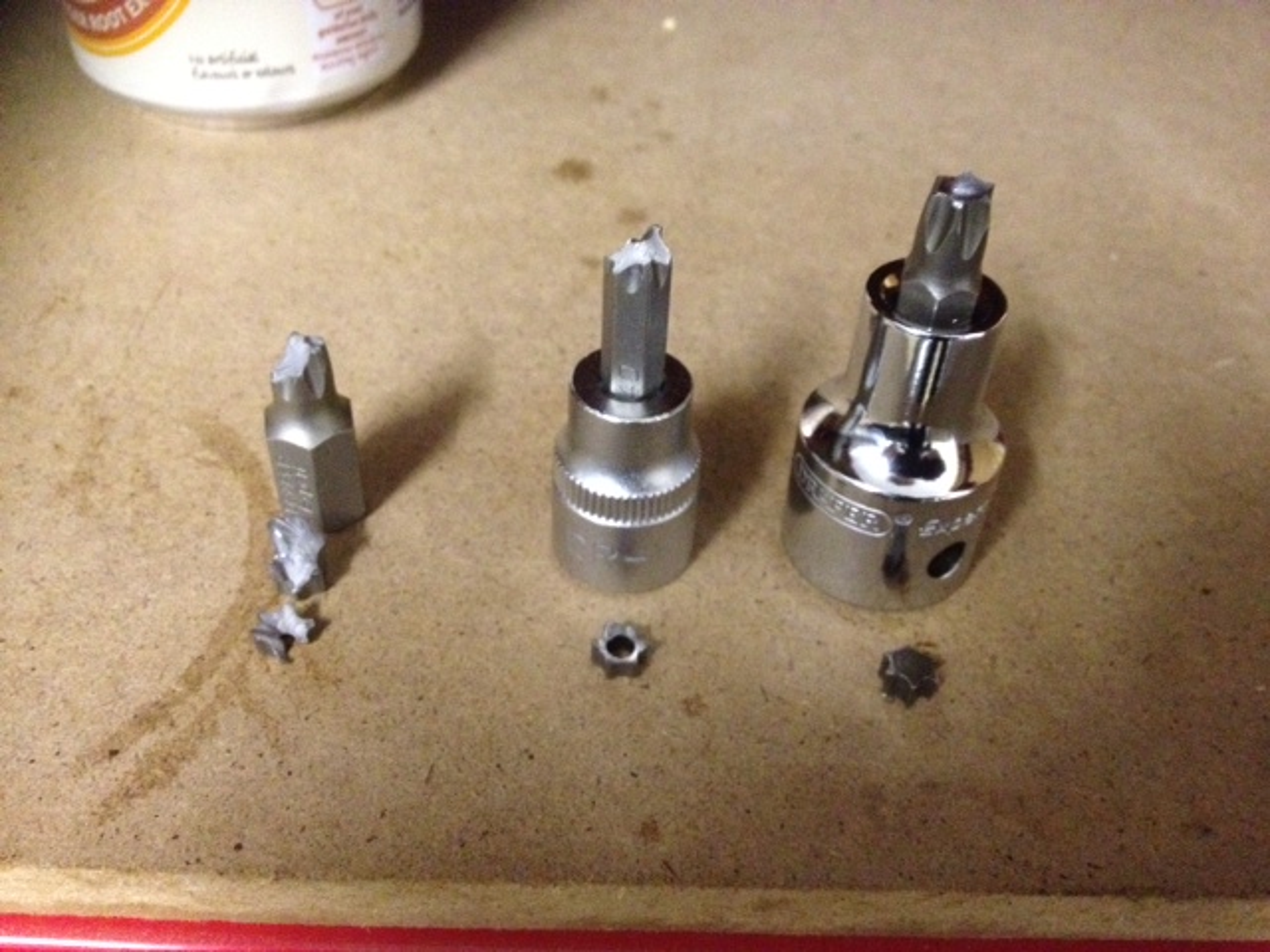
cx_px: 635
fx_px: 1284
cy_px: 476
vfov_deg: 40.7
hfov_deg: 52.6
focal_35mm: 35
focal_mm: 4.28
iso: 800
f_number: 2.4
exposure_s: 1/15
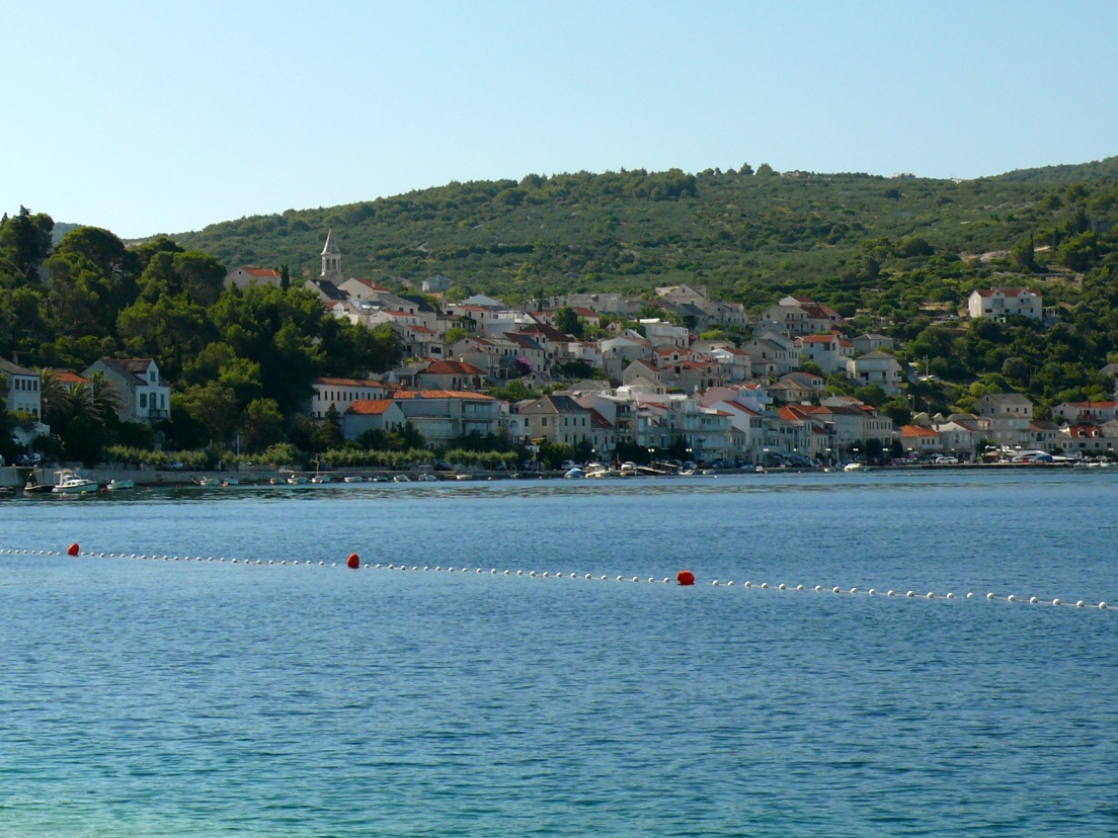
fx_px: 3779
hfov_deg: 16.8
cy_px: 419
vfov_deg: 12.7
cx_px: 559
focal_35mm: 117
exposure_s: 1/200
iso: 100
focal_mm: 14.4
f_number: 5
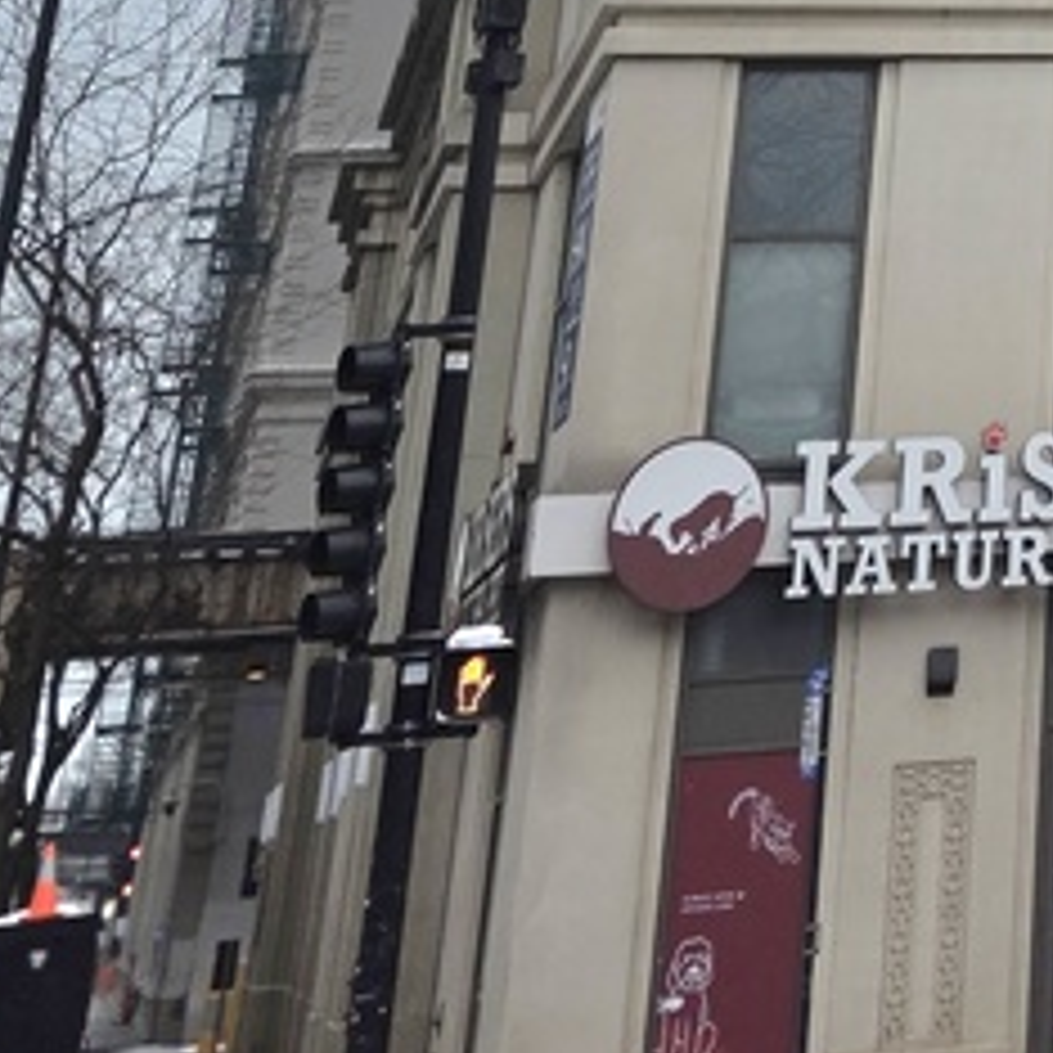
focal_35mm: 94
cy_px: -1210
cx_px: 1760
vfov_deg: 14.5
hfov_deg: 16.2
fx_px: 3235
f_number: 1.7
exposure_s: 1/1667
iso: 80
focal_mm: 6.3
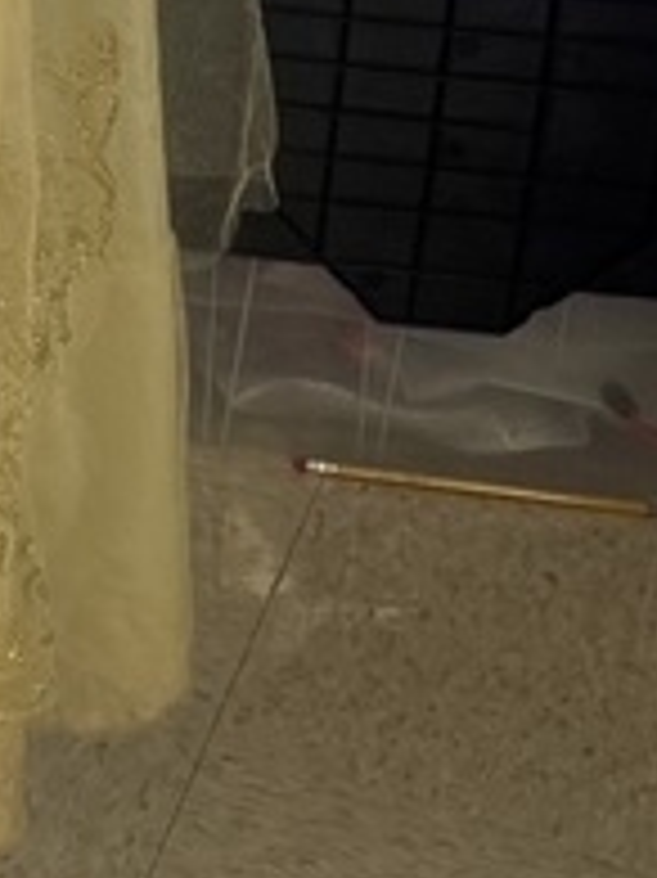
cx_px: -770
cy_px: -770
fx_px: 3192
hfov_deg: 10.5
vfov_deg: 13.7
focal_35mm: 126
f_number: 1.78
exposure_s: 1/60
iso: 200
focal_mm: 6.76
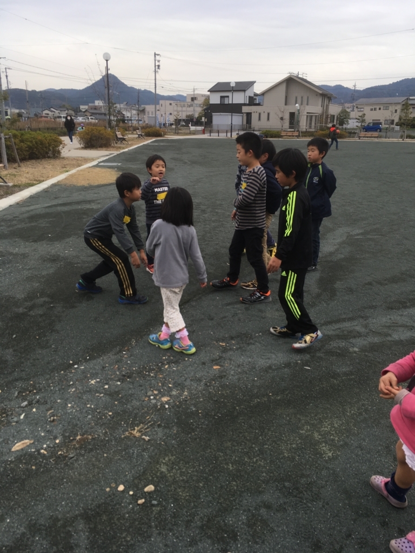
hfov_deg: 48.2
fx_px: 464
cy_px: 276
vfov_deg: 61.7
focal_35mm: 29
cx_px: 208
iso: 25
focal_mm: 4.15
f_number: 2.2
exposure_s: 1/331
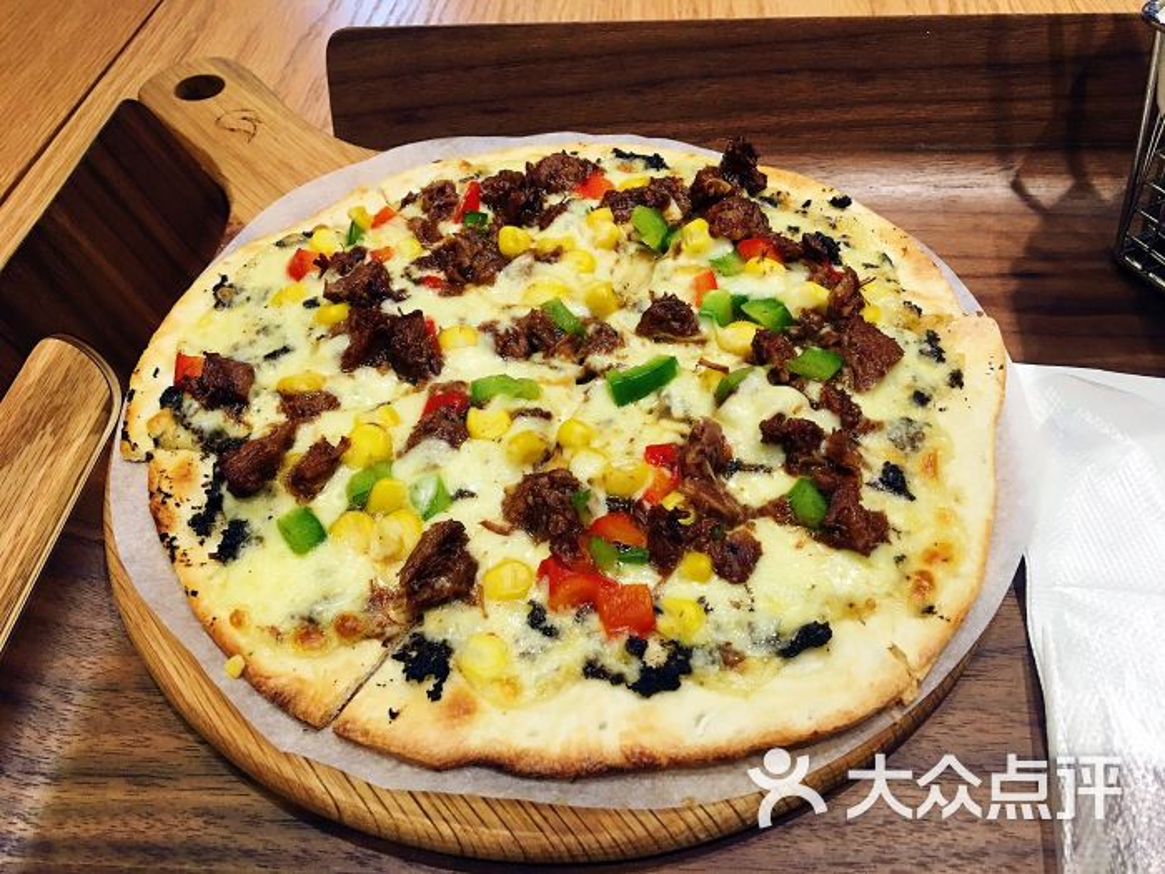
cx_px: 582
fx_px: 976
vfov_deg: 48.2
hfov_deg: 61.7
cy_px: 437
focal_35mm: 29
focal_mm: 4.15
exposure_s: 1/33
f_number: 2.2
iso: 64
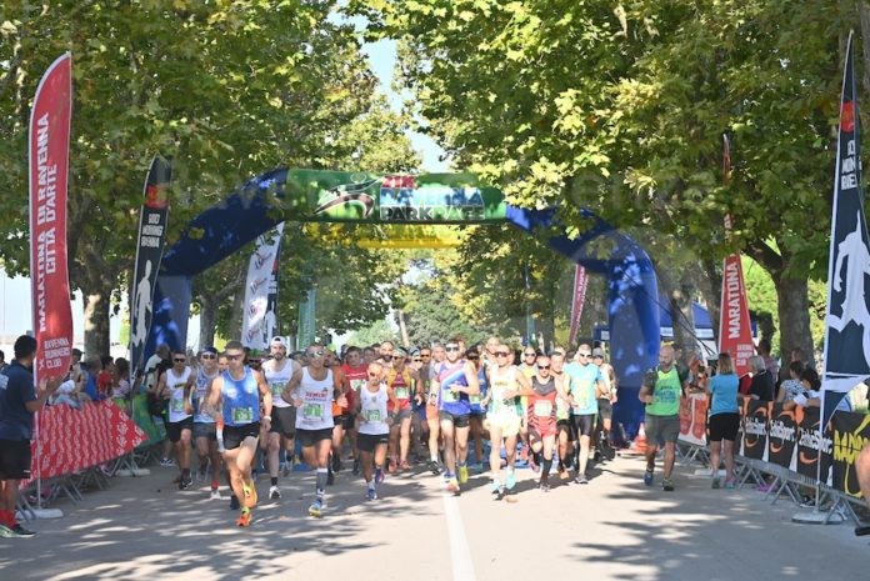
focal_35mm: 80
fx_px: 1934
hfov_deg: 25.3
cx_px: 435
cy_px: 290
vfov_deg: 17.1
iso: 1000
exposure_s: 1/500
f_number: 10
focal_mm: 80
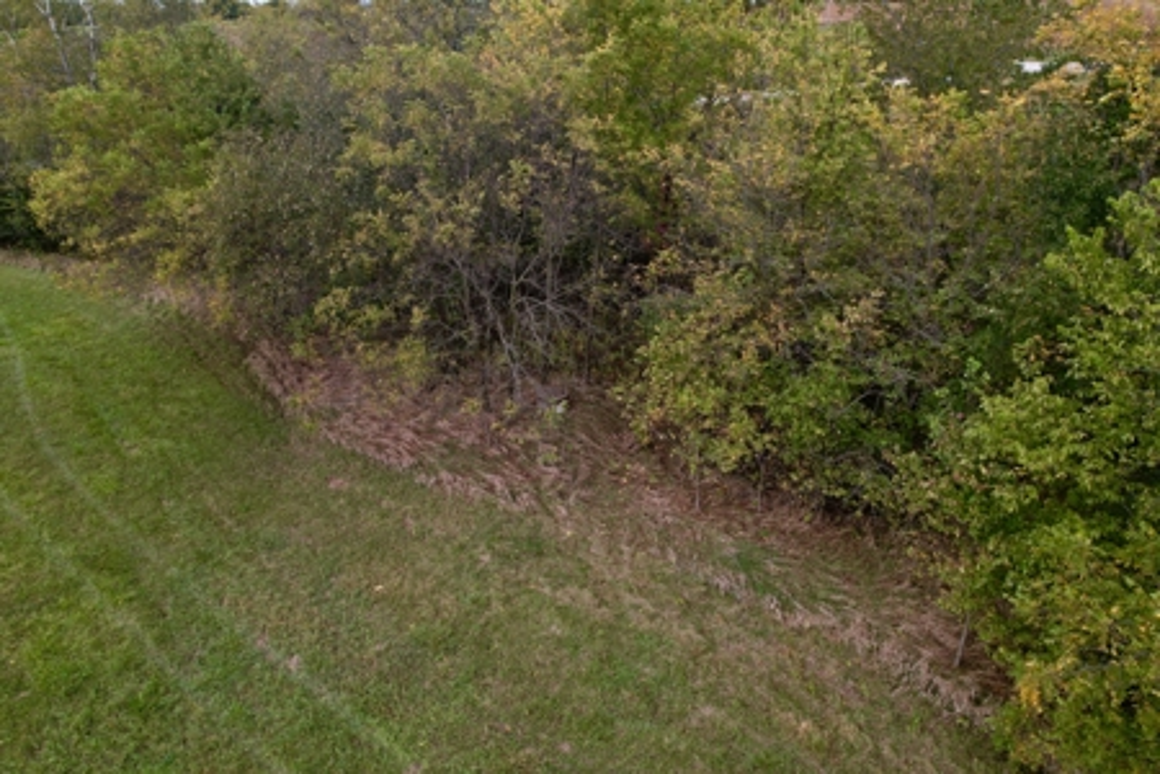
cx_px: 580
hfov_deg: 78.6
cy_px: 387
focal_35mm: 22
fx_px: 709
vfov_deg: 57.2
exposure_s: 1/50
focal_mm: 8.38
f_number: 2.8
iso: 100
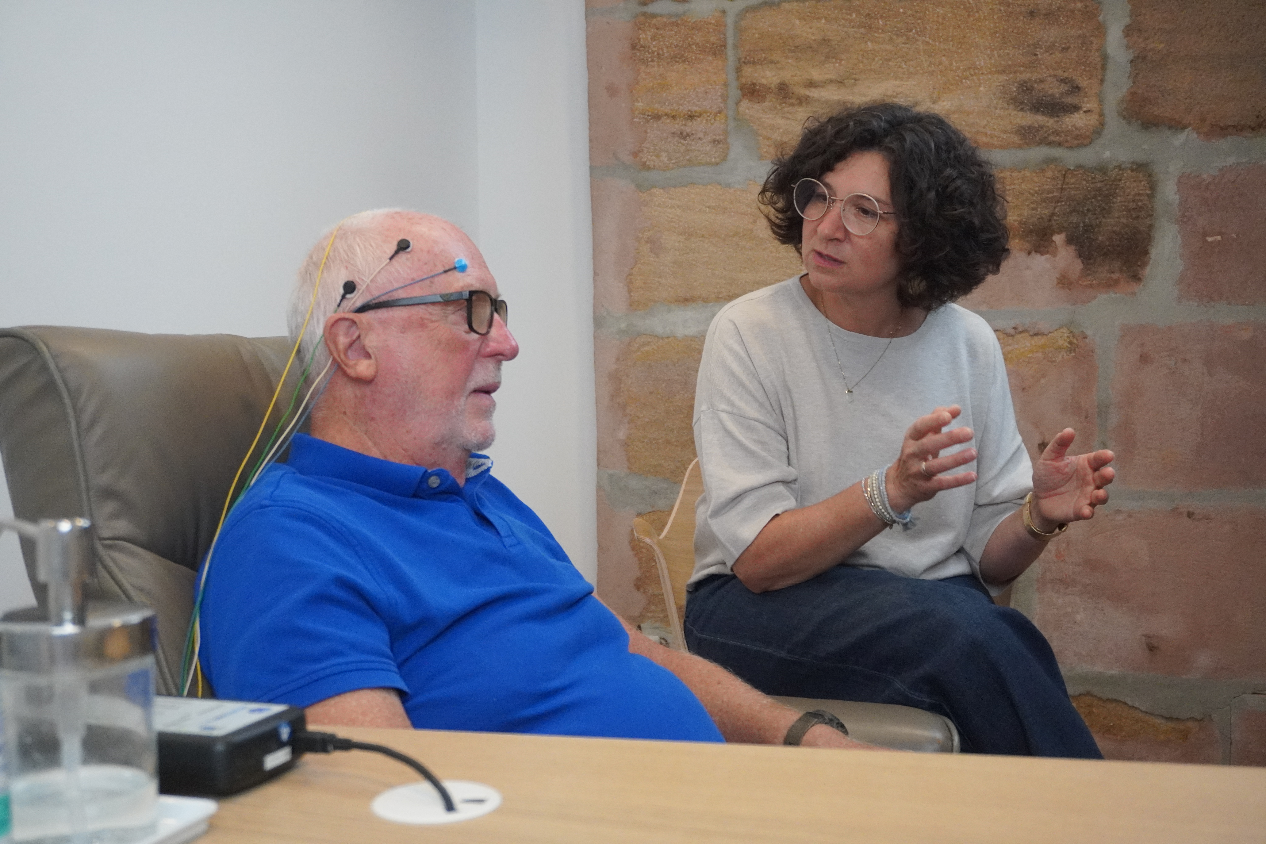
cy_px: 422
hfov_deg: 47.9
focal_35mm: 40
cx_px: 633
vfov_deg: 33.0
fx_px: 1424
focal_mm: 27
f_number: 4.5
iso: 3200
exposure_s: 1/160
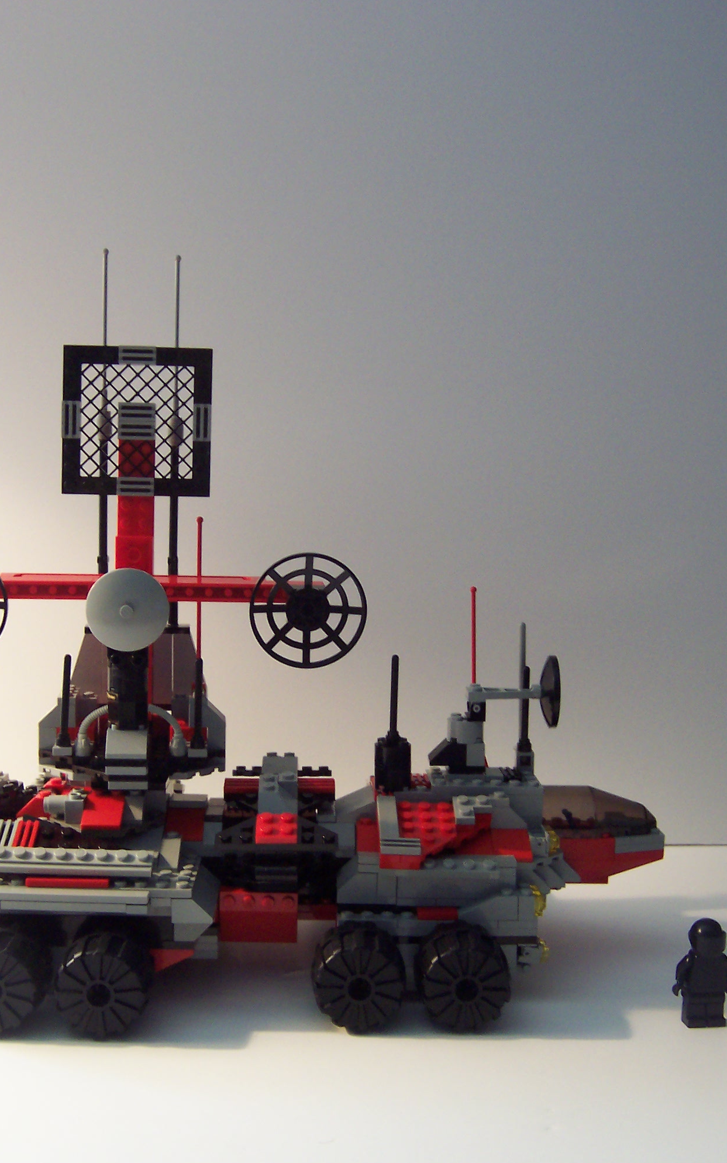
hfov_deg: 32.8
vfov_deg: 50.4
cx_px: 327
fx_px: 1236
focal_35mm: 39
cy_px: 586
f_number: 2.8
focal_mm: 5.6
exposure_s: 1/10
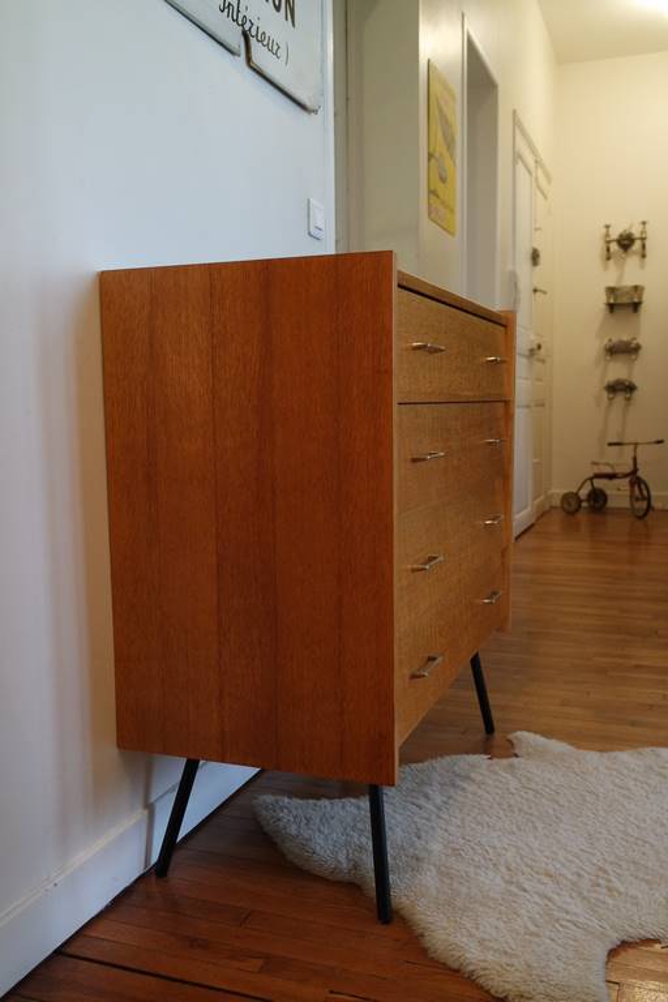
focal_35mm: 33
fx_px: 918
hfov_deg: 40.0
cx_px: 334
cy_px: 501
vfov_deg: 57.2
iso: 1600
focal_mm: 22
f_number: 3.5
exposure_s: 1/40
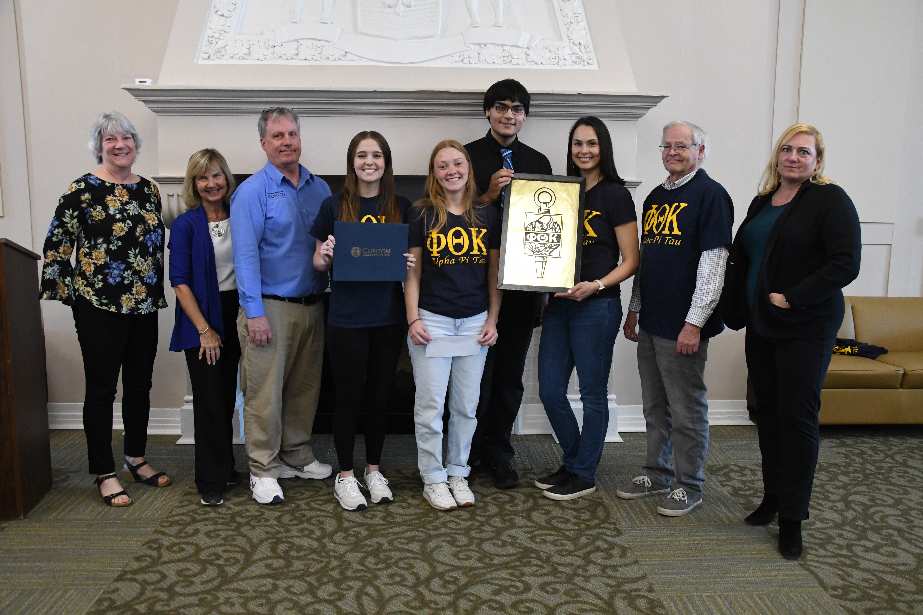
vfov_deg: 41.7
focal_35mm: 32
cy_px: 308
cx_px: 462
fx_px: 808
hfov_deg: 59.5
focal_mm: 21
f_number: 6.3
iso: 3200
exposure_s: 1/160
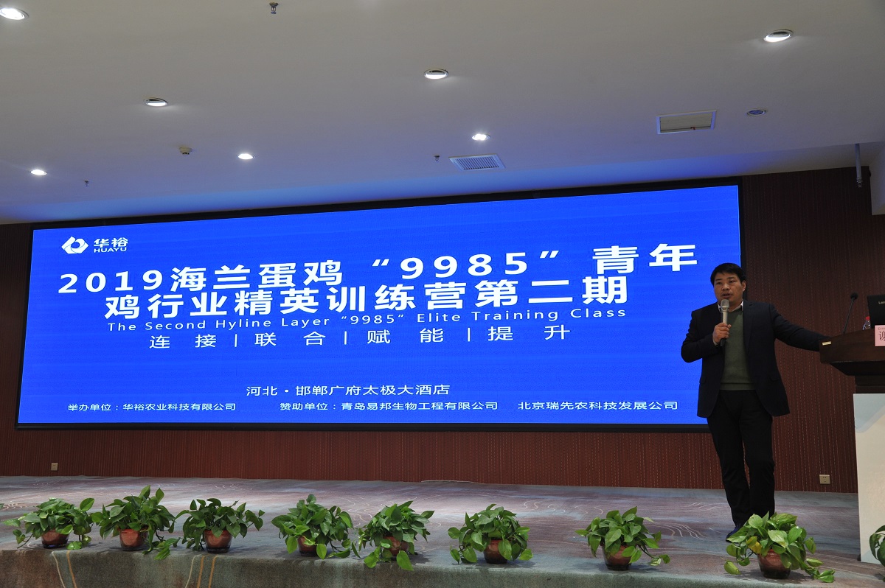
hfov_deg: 55.8
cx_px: 442
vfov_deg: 38.8
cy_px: 294
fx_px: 835
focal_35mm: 34
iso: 800
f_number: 6.3
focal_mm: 34
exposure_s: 1/50
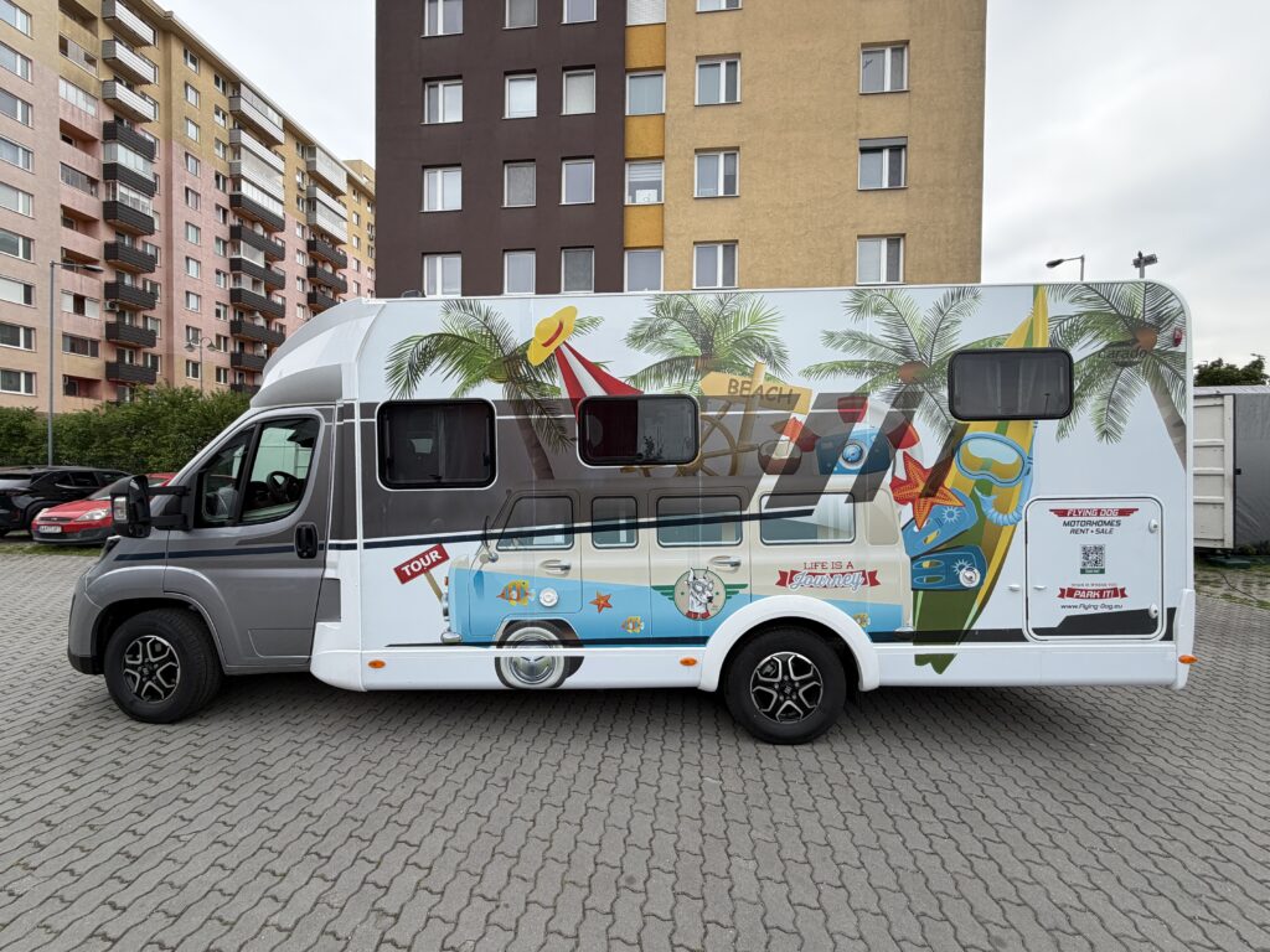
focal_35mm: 14
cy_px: 476
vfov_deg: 85.7
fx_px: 514
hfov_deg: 102.1
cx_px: 635
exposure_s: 1/672
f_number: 2.2
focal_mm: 2.22
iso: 40
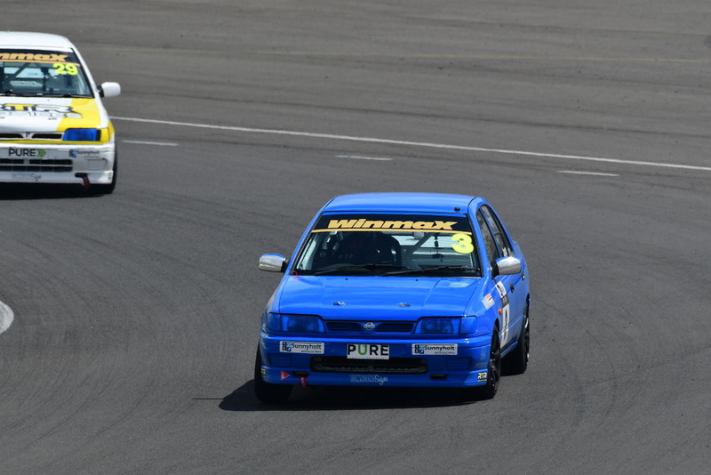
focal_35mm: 750
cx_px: 356
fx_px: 14817
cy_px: 238
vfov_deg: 1.8
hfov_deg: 2.7
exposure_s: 1/640
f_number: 10
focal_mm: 500
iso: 200
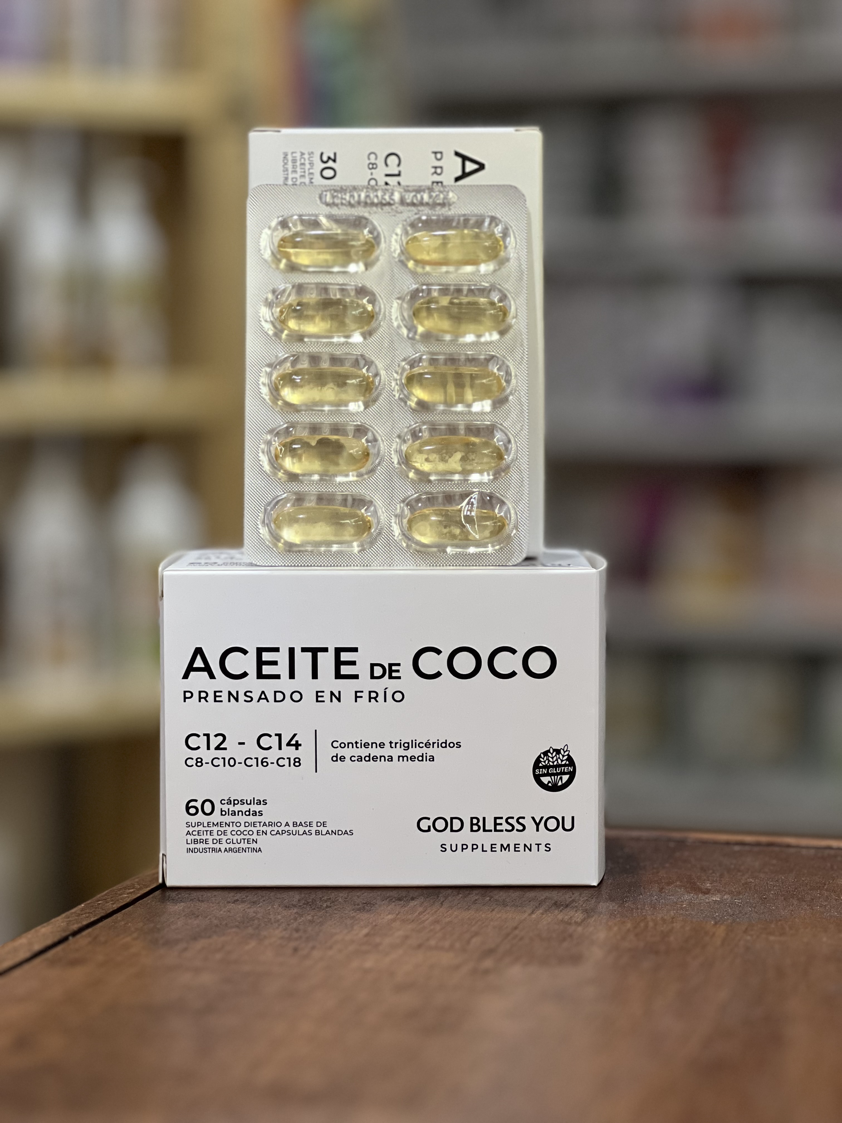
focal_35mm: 77
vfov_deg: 25.3
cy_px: 562
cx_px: 421
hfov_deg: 19.1
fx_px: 2497
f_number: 2.8
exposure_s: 1/40
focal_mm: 9
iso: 250
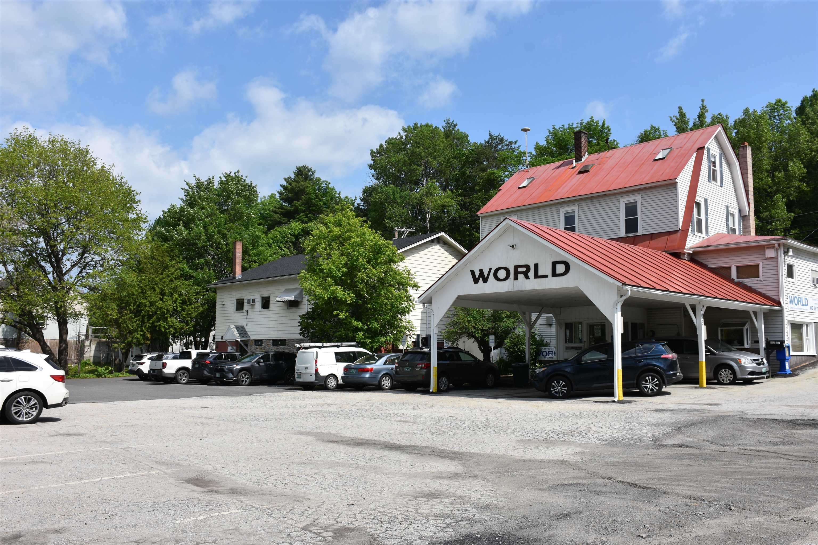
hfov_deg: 61.9
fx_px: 682
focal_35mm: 30
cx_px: 409
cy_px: 272
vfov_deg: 43.6
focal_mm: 20
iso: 160
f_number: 8
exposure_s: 1/500
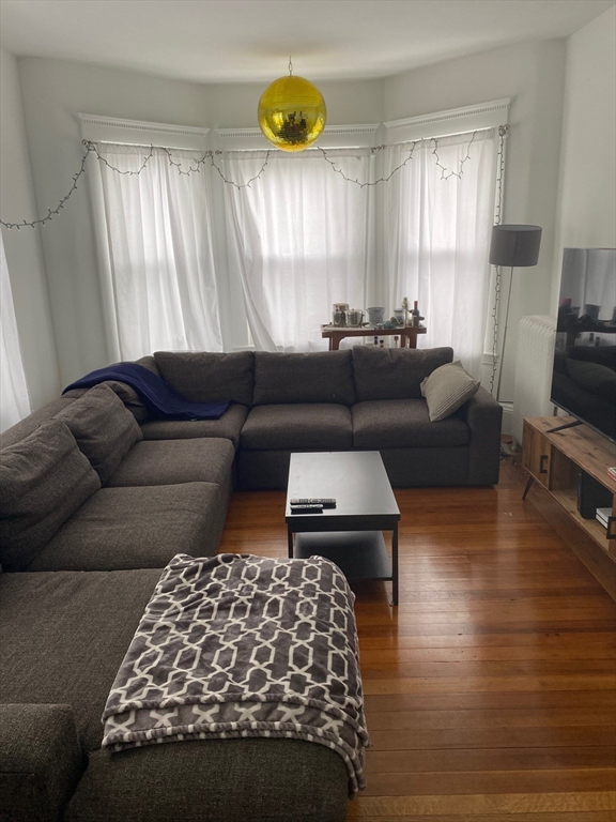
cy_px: 411
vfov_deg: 67.3
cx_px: 308
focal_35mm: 26
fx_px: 617
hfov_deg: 53.1
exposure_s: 1/108
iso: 125
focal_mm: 4.25
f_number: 1.8
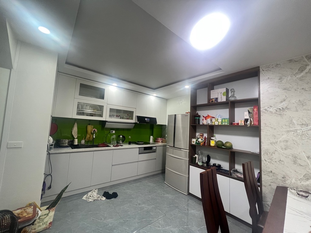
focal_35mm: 13
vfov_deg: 89.9
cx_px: 156
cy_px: 116
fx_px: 117
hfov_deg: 106.2
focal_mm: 1.57
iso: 250
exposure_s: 1/100
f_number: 1.8
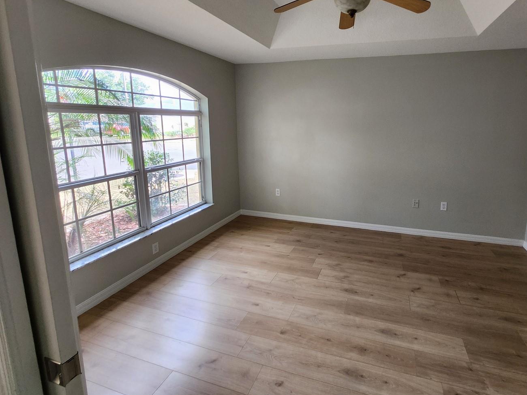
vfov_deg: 77.2
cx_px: 311
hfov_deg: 93.5
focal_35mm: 16
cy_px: 157
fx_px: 244
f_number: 2.2
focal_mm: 1.74
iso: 100
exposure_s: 1/60
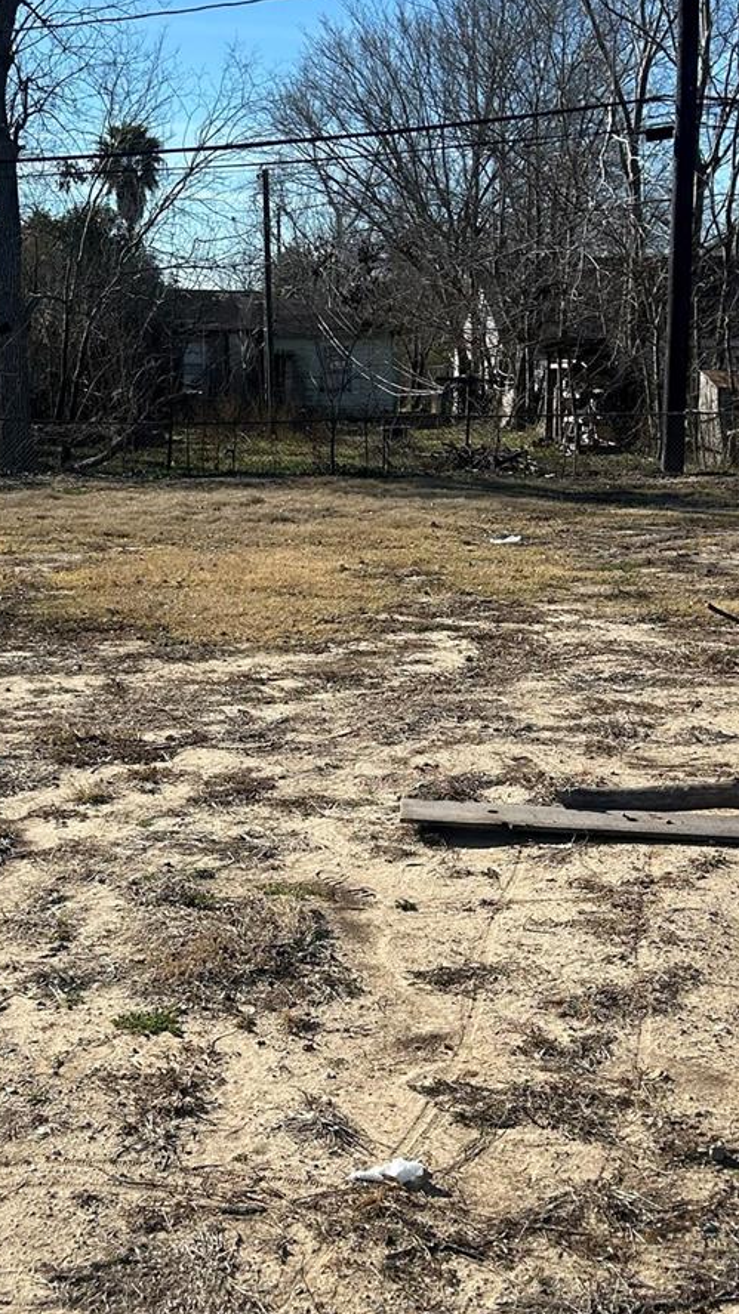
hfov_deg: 24.3
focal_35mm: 49
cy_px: 725
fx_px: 1708
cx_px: 265
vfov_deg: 42.1
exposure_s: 1/4274
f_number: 1.5
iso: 50
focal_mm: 5.7
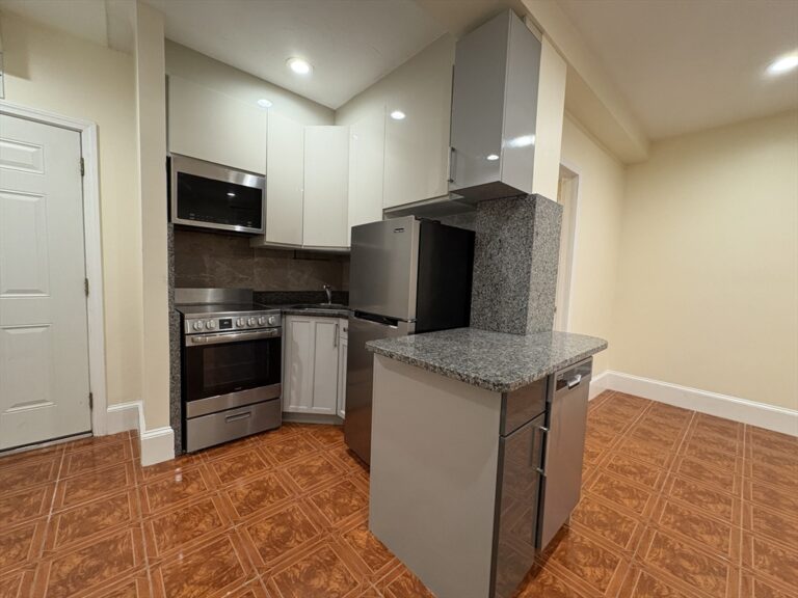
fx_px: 323
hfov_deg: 102.1
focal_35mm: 14
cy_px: 299
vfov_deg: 85.7
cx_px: 399
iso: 400
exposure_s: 1/59
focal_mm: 2.22
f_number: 2.2
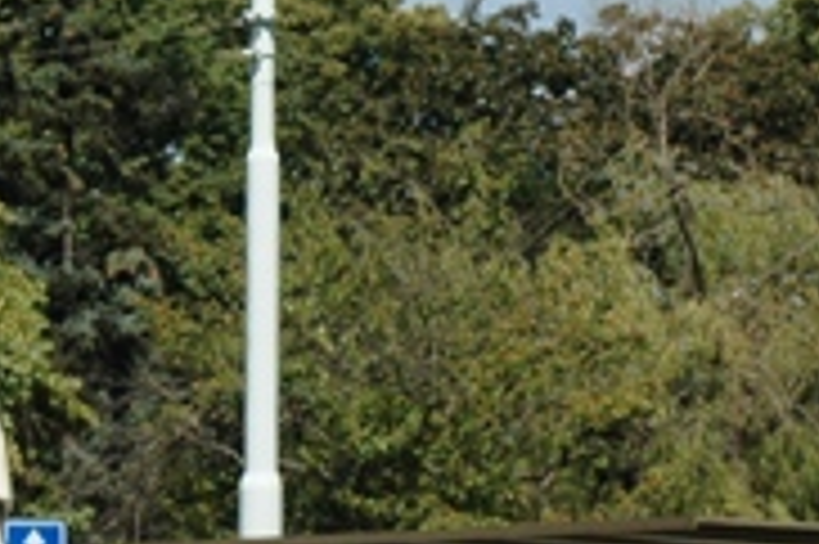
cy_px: 477
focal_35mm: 250
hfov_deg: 7.8
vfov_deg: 5.5
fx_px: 5682
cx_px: -896
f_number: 6.3
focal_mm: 38
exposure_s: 1/800
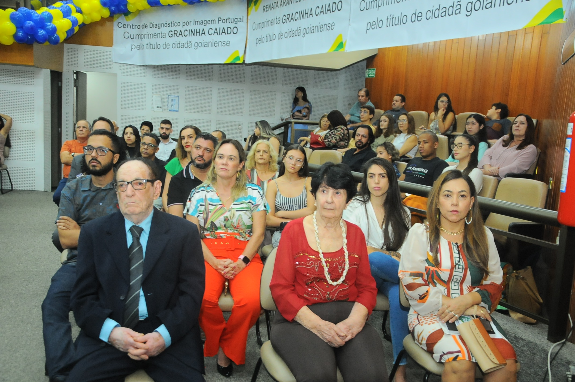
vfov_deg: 35.4
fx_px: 598
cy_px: 191
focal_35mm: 38
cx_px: 288
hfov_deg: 51.3
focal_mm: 25
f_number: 4
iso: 1250
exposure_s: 1/60
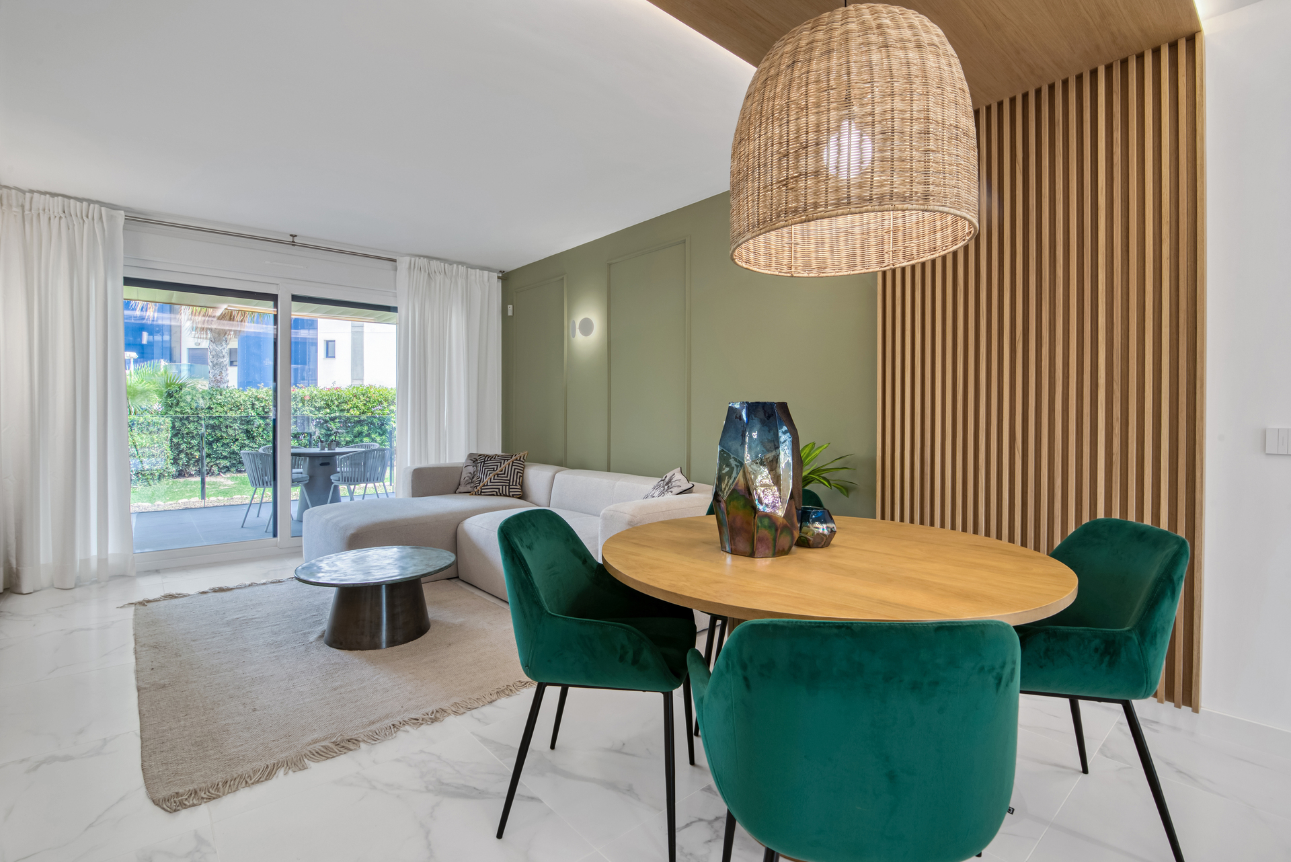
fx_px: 574
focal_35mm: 16
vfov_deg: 73.8
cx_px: 646
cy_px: 431
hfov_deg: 96.7
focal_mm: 16
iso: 100
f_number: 10
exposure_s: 1/13
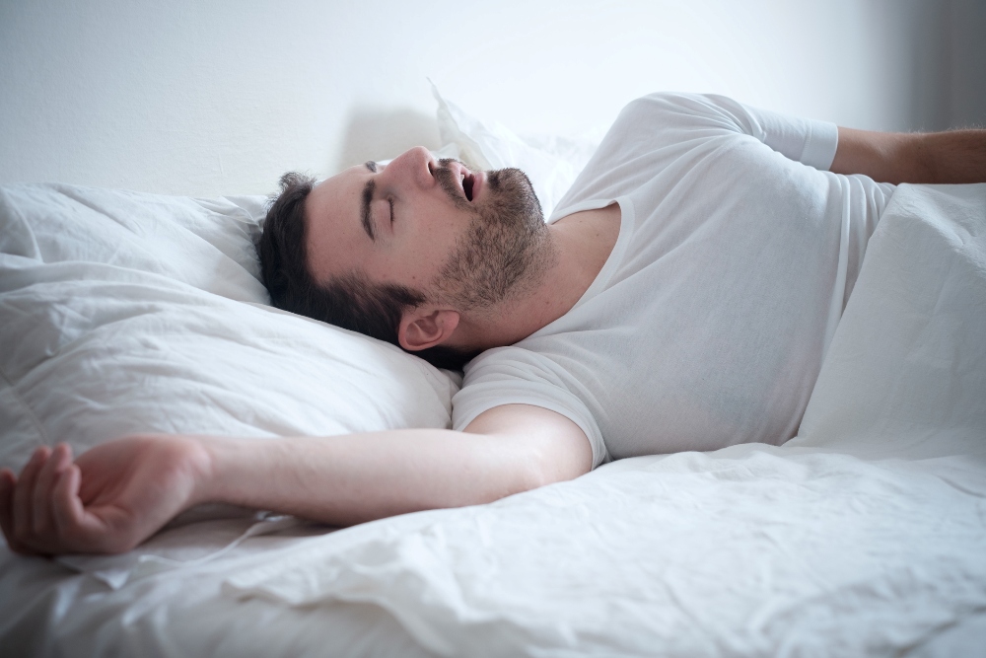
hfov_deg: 37.5
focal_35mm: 53
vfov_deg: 25.5
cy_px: 329
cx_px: 493
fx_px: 1452
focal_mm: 35
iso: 200
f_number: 2.8
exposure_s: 1/12
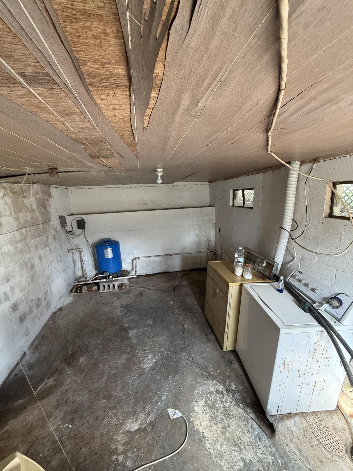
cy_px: 236
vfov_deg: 102.1
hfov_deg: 85.7
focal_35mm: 14
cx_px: 176
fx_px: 190
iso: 320
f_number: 2.2
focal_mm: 2.22
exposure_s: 1/61
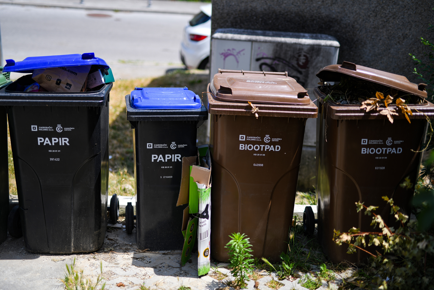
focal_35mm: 50
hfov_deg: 39.6
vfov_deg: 27.0
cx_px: 217
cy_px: 145
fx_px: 603
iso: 31
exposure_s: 1/2500
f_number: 1.4
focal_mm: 50
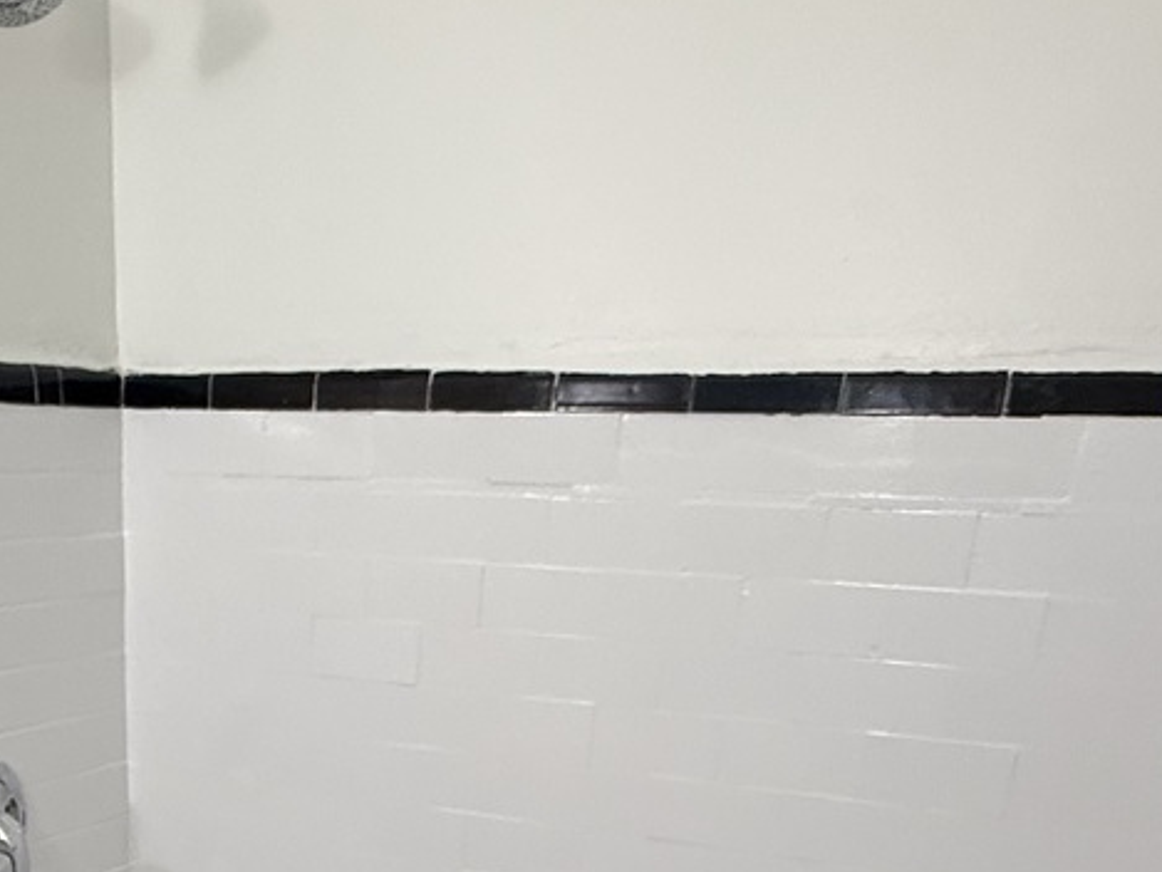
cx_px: 277
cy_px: 1008
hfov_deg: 42.4
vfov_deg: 29.5
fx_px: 1444
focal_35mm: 43
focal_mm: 2.22
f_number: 2.2
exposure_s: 1/60
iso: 200
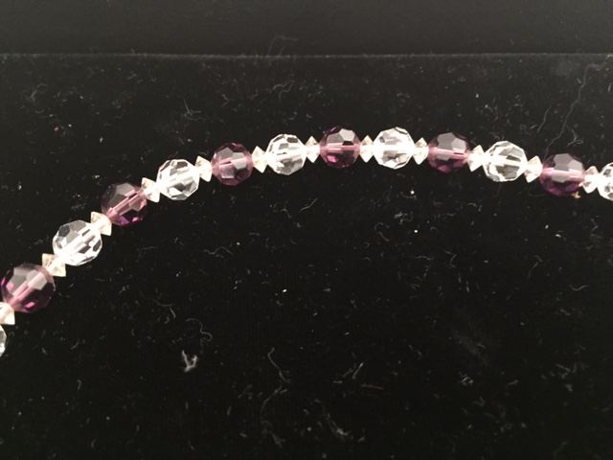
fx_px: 514
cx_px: 306
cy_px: 230
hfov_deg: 61.7
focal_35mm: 29
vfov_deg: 48.2
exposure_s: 1/17
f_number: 2.2
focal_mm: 4.15
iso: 640
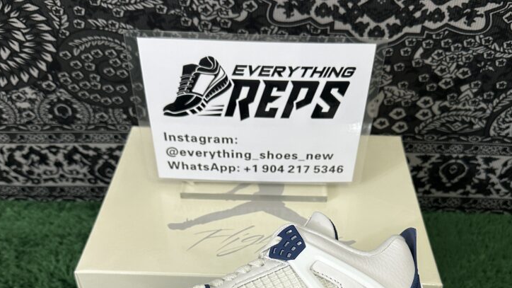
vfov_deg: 31.0
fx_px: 502
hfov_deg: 54.0
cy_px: 238
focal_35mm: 37
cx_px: 267
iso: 250
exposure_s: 1/68
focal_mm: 6.86
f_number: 1.78
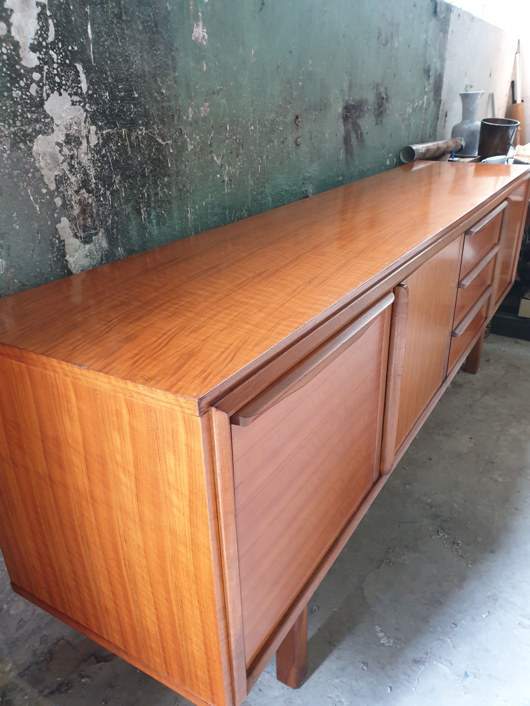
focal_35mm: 26
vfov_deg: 67.3
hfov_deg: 53.1
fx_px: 531
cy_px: 353
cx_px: 265
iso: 320
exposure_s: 1/33
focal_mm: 4.3
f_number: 2.4
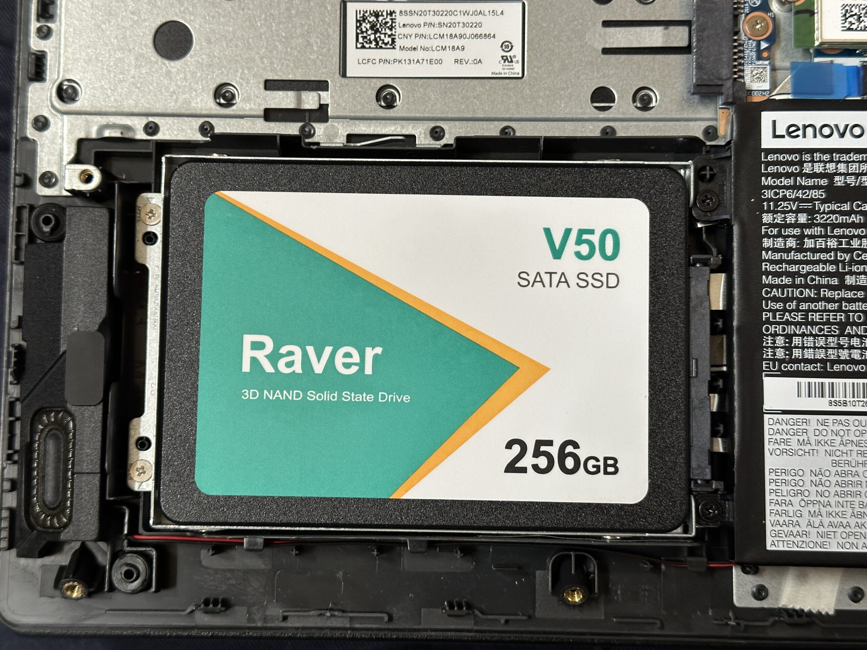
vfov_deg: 30.3
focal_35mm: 48
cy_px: 325
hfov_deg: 39.7
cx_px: 434
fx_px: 1202
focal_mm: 6.86
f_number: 1.78
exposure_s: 1/50
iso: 250
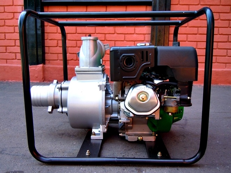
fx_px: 200
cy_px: 86
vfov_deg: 46.8
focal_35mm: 30
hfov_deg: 60.0
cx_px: 116
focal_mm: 5.4
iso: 100
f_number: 3.5
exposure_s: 1/100
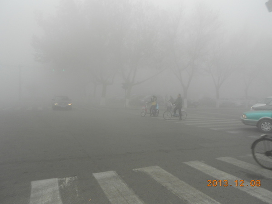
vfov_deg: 53.1
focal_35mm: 26
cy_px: 102
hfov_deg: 67.3
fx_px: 204
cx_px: 136
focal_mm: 4.6
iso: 100
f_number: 3.2
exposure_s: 1/100
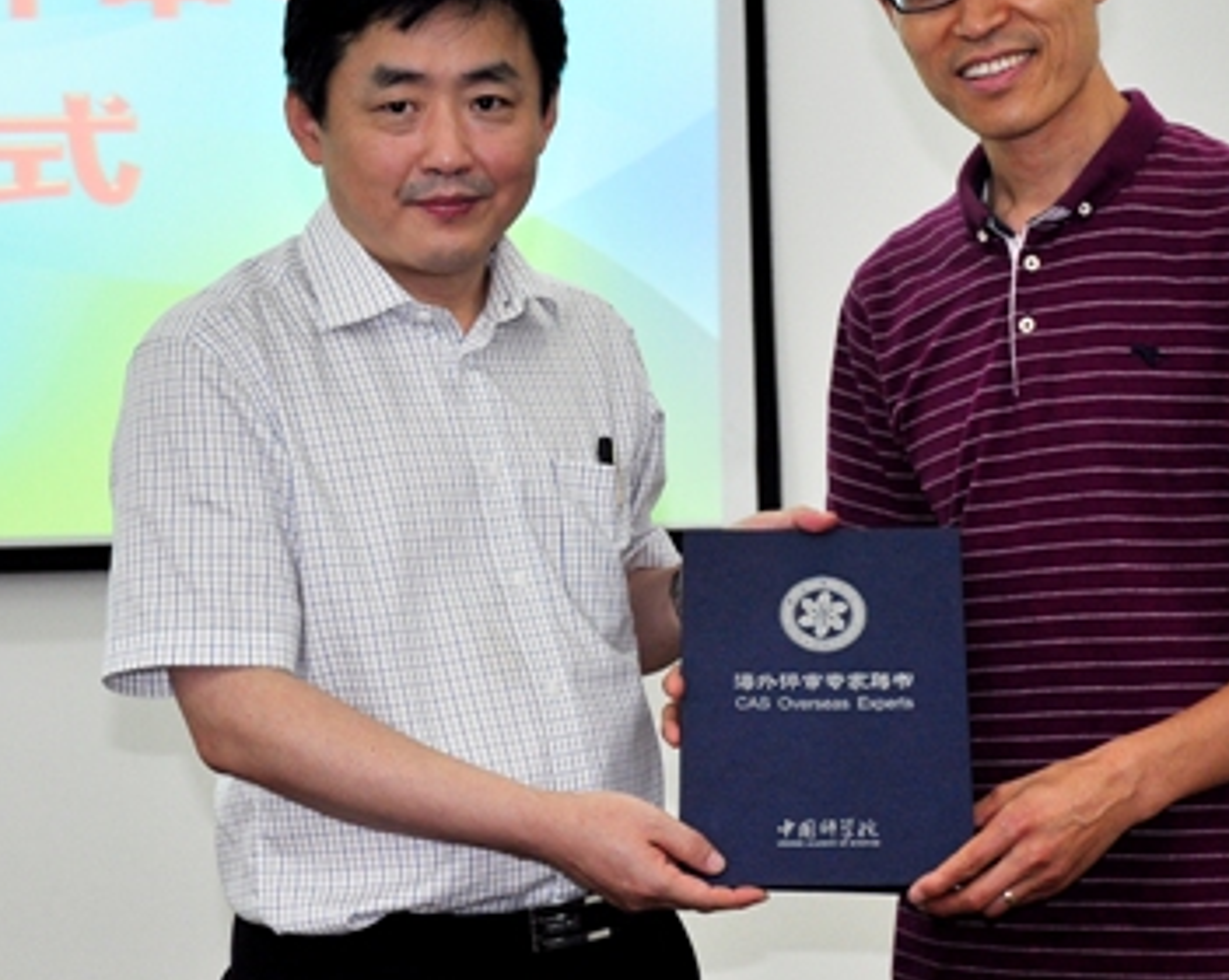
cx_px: 735
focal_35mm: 90
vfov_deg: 17.1
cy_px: 380
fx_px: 3265
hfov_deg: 21.3
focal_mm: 35
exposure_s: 1/80
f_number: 4.5
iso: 400
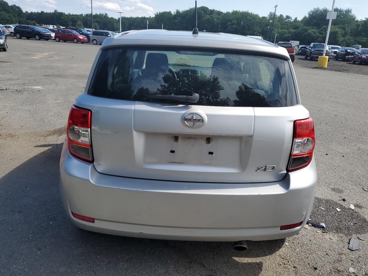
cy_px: 138
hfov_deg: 65.3
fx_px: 287
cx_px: 189
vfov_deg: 51.4
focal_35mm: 27
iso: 50
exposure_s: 1/3333
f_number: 1.5
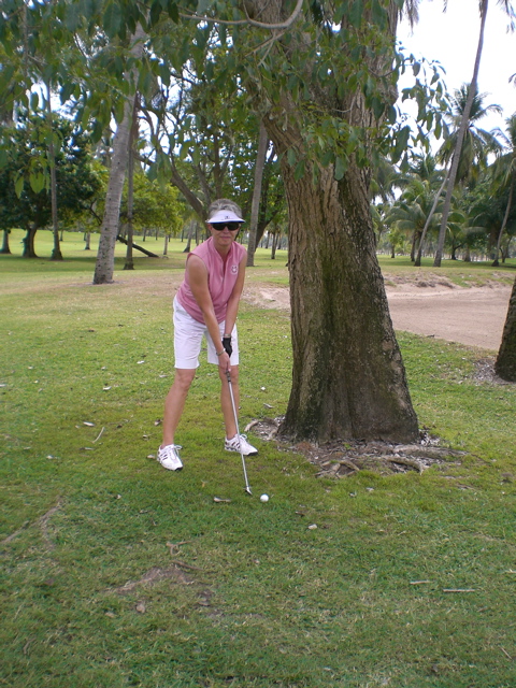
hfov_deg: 37.7
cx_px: 258
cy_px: 344
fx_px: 755
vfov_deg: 49.0
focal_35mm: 38
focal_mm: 6.3
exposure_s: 1/160
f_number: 4.4
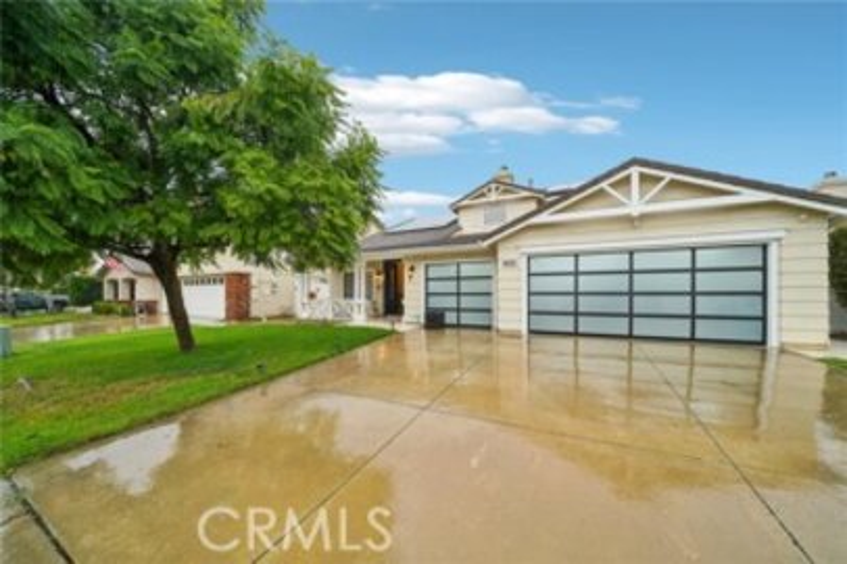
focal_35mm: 12
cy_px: 282
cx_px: 424
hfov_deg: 112.7
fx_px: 282
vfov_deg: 89.9
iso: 125
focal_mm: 12
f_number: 6.3
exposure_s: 1/30
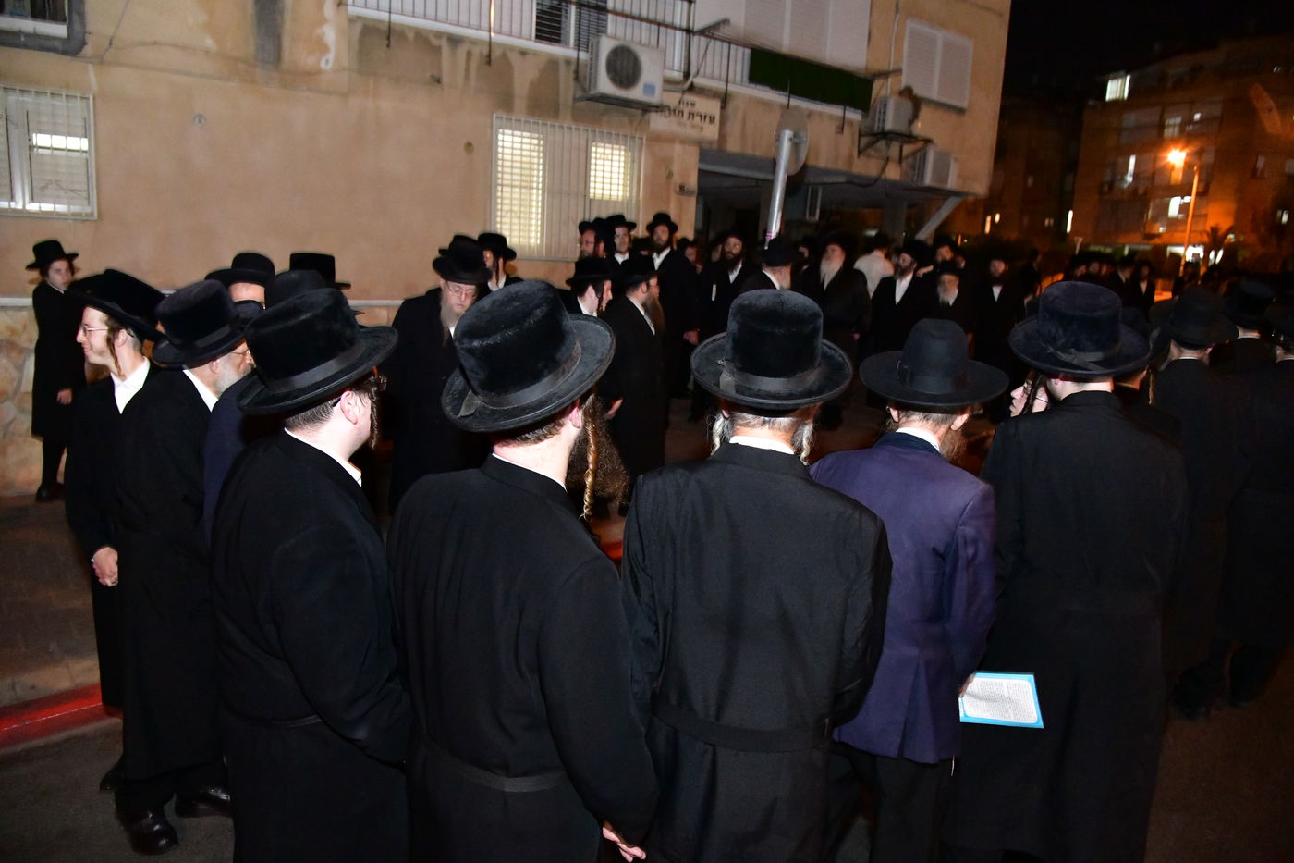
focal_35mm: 24
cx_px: 647
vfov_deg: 53.1
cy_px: 432
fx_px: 863
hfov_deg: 73.8
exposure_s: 1/100
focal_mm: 24
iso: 16000
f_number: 5.6
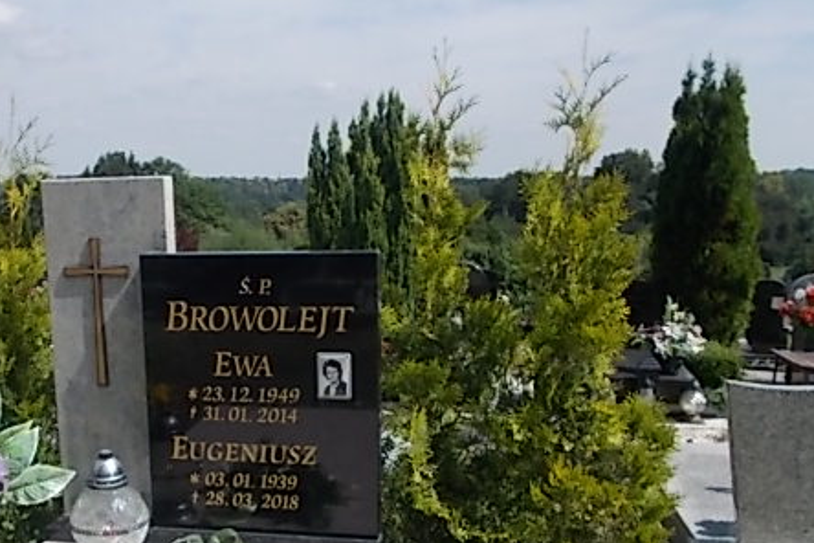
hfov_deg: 48.6
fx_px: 882
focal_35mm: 39
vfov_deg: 33.7
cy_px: 391
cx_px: 264
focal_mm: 4.6
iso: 80
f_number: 8
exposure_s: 1/160
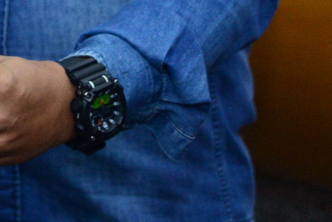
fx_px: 1245
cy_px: -188
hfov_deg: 14.3
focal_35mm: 135
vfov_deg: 9.6
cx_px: -141
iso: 2000
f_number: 4.5
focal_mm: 31
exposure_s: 1/125
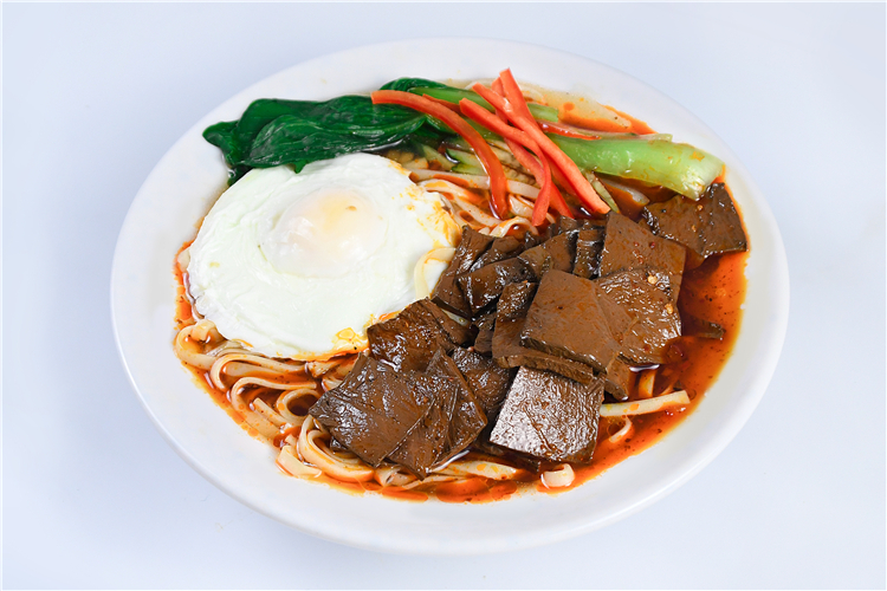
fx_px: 2168
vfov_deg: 15.5
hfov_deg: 23.1
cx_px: 444
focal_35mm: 88
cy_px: 296
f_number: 5.6
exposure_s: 1/125
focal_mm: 44
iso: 2000
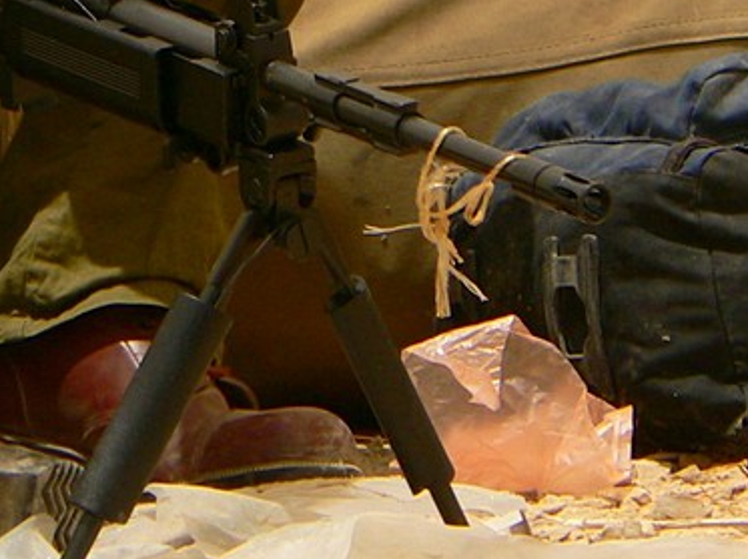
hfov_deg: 2.9
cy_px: -192
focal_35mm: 687
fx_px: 14831
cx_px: 39
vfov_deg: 2.2
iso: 80
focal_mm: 39.9
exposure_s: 1/400
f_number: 4
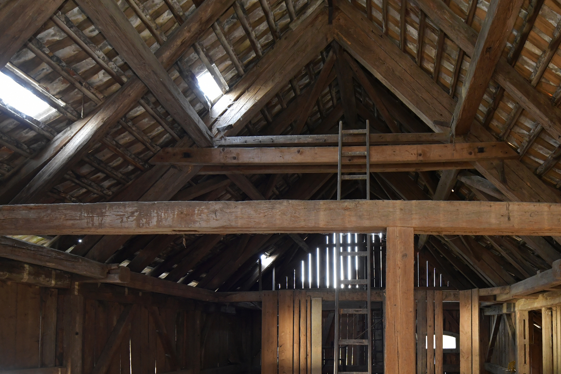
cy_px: 310
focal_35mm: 24
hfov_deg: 71.9
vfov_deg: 49.3
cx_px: 366
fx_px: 374
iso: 1600
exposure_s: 1/15
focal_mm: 14
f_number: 6.3
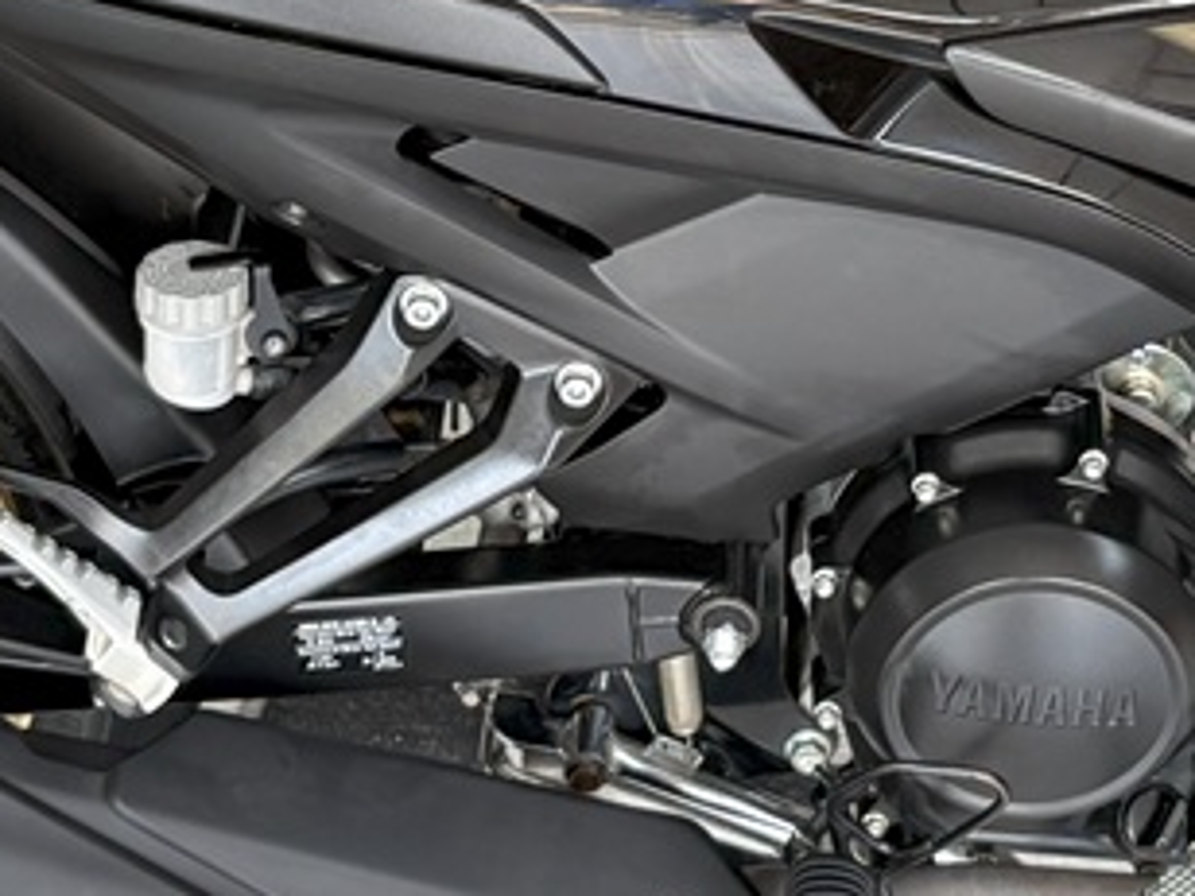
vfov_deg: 13.3
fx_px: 3728
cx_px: 854
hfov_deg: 18.1
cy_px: -175
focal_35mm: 108
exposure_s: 1/78
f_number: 1.6
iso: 125
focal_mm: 5.96
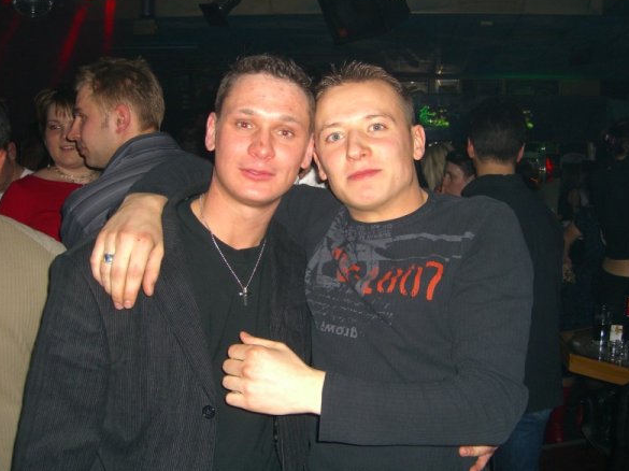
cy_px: 234
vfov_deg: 36.8
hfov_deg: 47.9
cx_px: 318
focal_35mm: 39
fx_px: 708
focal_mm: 7.9
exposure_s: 1/60
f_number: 2.8
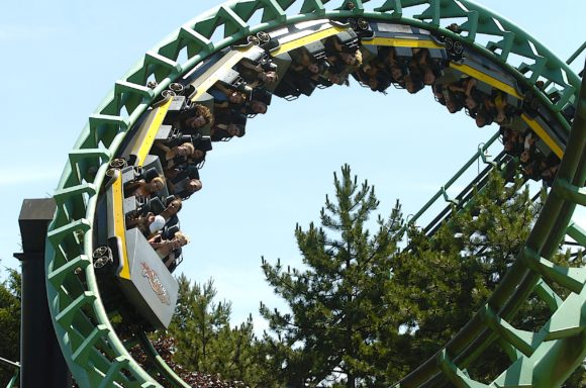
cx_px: 293
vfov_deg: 11.4
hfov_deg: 17.1
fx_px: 1949
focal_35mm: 120
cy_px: 194
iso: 200
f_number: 5
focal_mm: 80
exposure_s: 1/1000
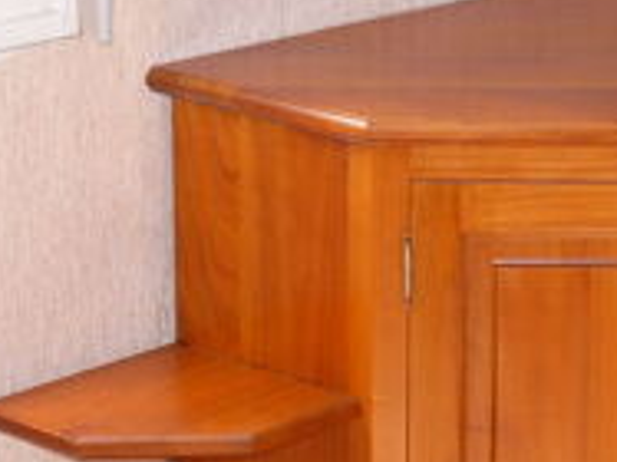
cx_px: 693
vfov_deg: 7.7
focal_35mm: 193
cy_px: 436
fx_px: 3438
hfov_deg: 10.1
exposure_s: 1/30
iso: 100
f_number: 3.2
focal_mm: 12.5
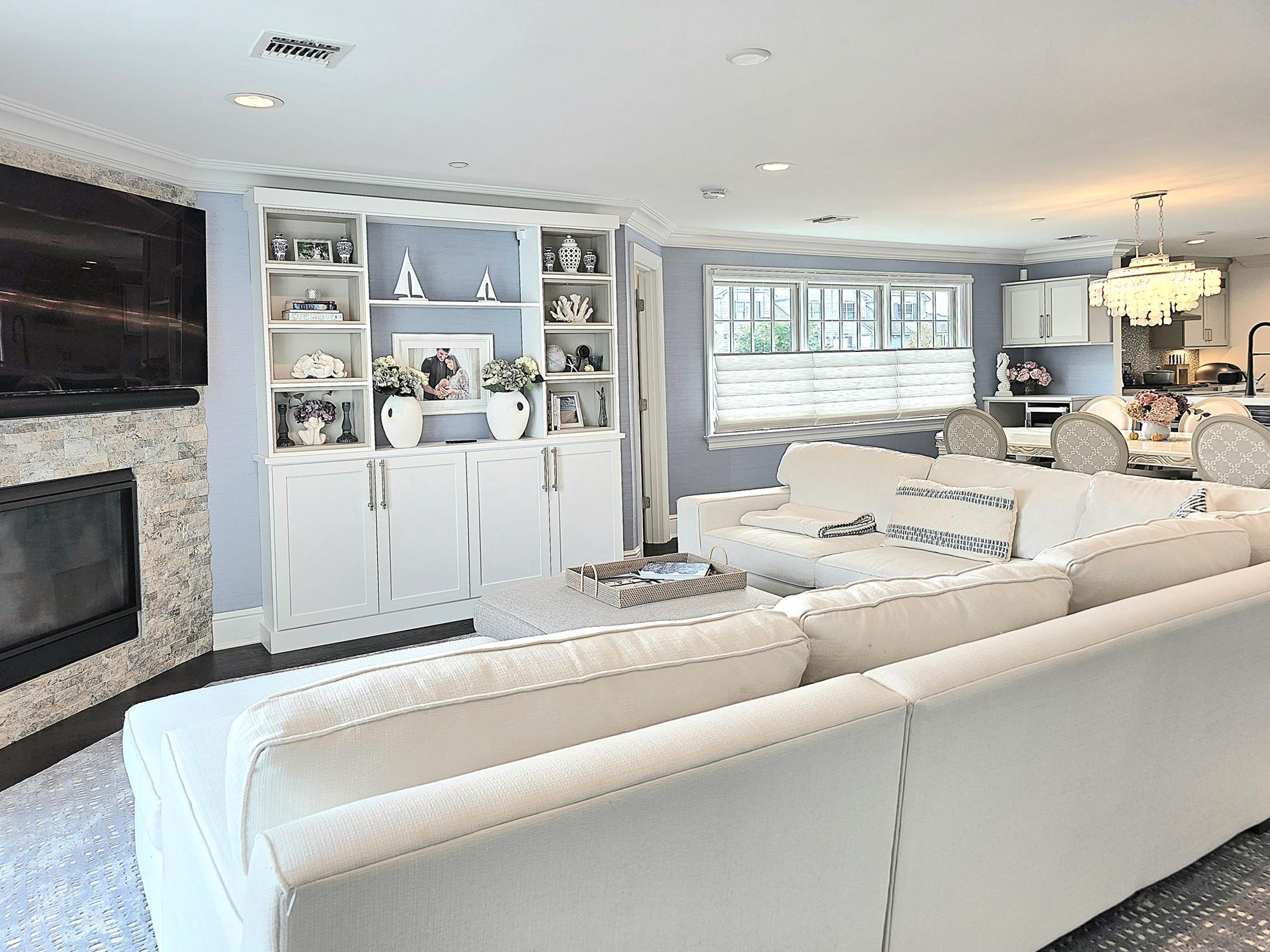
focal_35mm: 24
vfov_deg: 56.8
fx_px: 880
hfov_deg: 71.6
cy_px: 492
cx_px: 620
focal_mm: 6.3
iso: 32
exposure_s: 1/120
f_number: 1.7
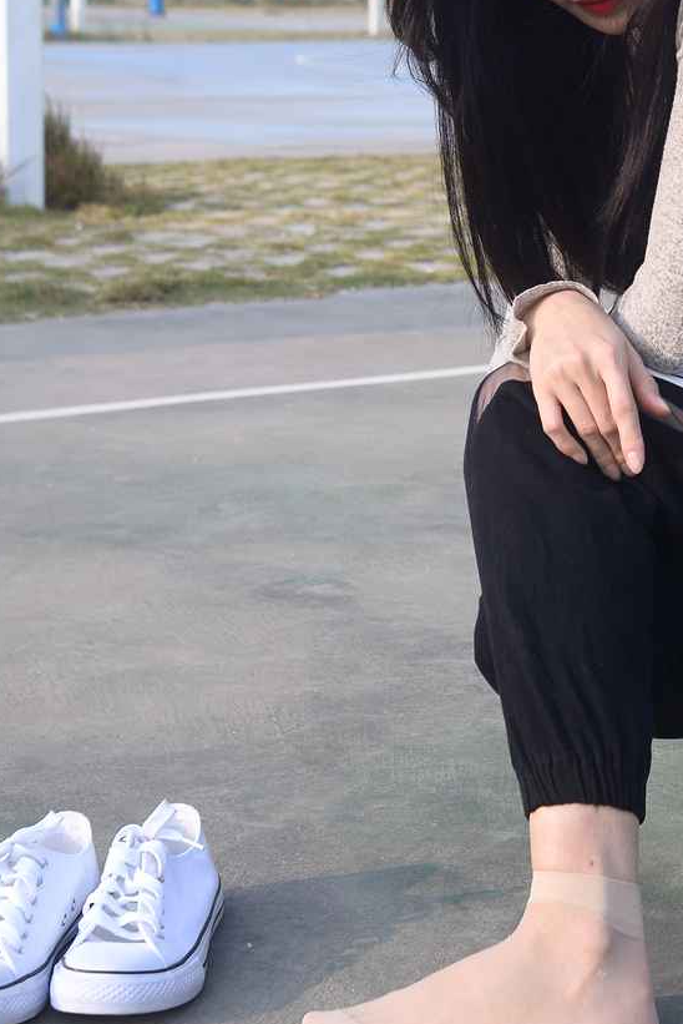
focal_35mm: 83
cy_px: 181
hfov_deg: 16.2
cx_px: 656
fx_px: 2360
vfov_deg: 24.0
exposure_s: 1/320
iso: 100
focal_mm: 35
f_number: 5.6
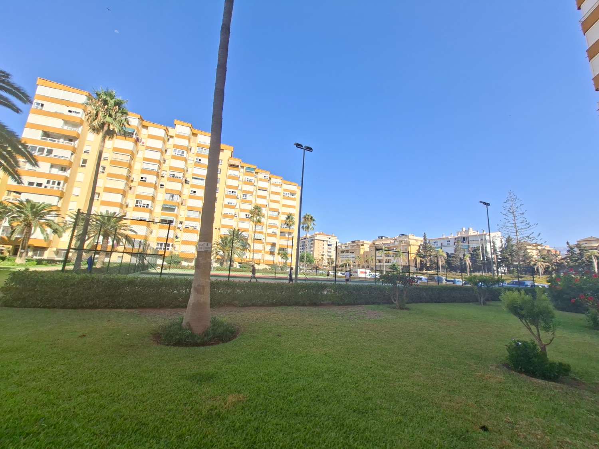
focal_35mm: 13
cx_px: 300
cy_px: 224
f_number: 2.2
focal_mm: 1.74
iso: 40
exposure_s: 1/742
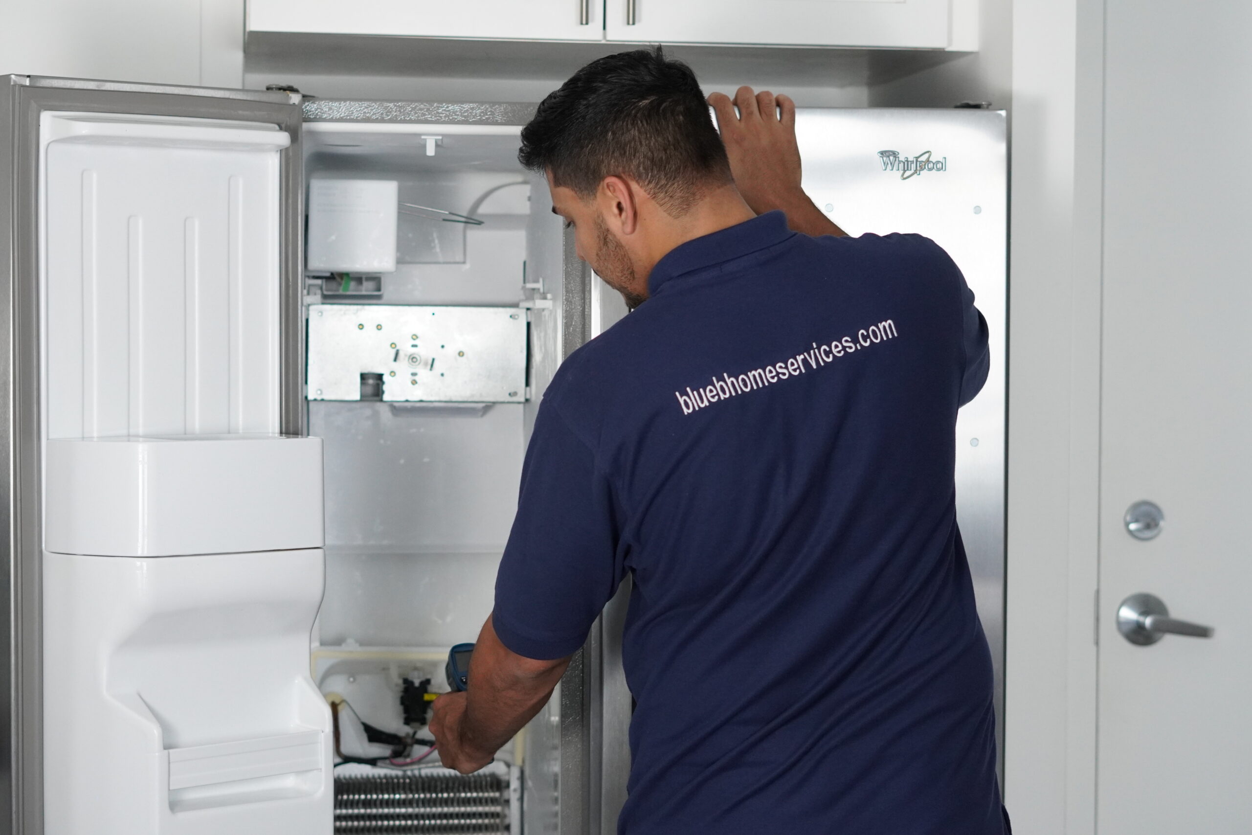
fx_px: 2608
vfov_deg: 18.2
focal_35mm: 75
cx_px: 626
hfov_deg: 27.0
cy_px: 418
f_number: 2.8
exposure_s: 1/160
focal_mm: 50
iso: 1600
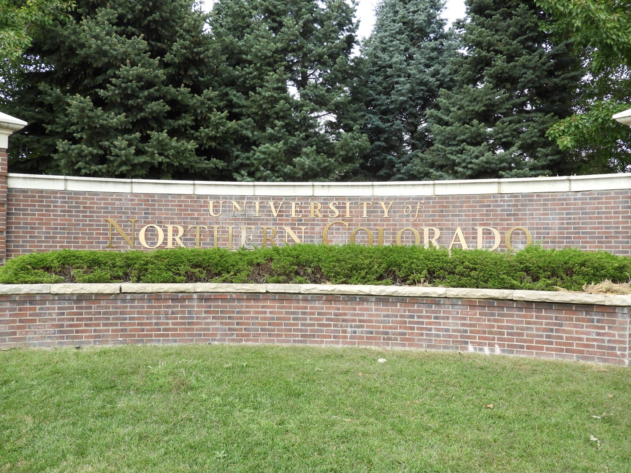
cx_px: 316
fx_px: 547
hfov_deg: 60.0
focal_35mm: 30
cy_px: 236
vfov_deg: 46.8
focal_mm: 5.4
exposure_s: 1/320
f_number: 3.5
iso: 100
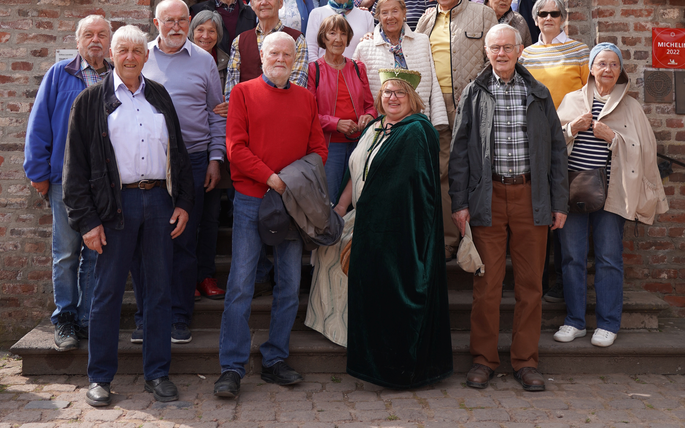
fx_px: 915
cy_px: 27
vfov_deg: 25.4
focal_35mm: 49
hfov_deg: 41.1
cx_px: 343
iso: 100
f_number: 4.5
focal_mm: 32
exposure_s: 1/320
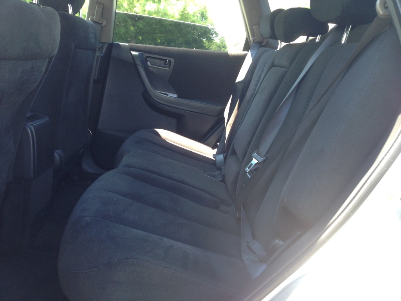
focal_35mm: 33
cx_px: 200
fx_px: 382
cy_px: 150
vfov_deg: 42.9
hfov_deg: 55.4
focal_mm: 4.12
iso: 50
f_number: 2.4
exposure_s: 1/60
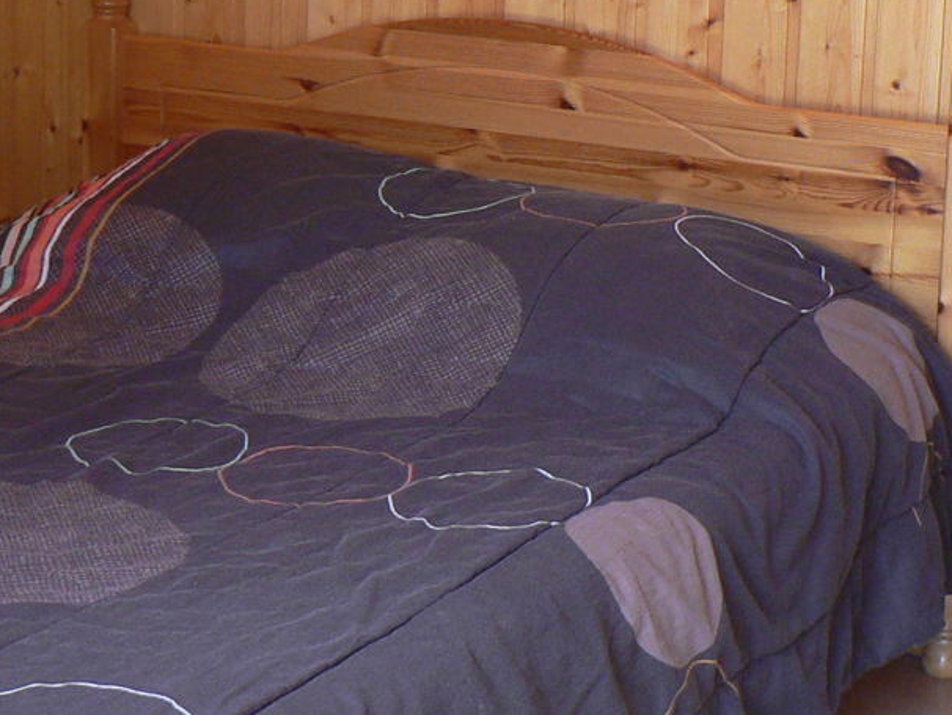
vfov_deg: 15.5
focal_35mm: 95
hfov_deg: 20.5
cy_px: 154
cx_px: 286
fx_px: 2614
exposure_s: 1/30
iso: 150
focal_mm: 6
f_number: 2.8
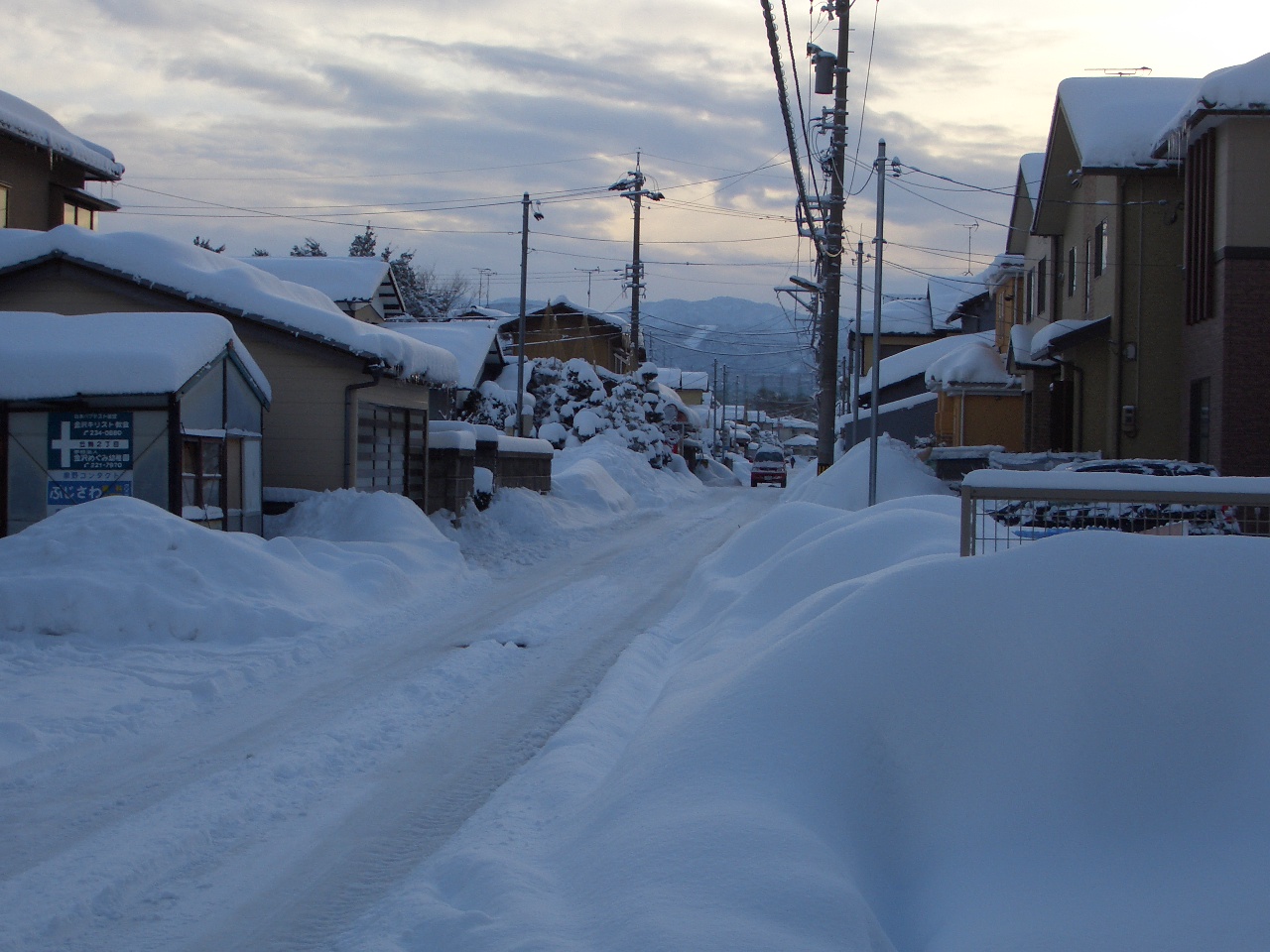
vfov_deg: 23.7
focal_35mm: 62
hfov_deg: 31.2
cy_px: 476
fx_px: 2275
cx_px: 635
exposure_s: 1/200
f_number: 5.6
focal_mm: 10.2
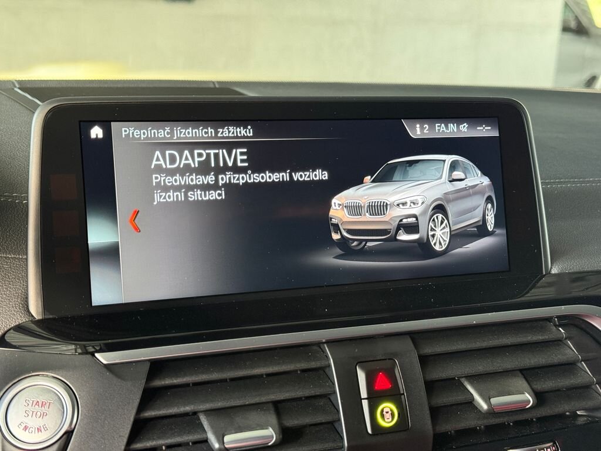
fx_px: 833
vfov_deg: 30.3
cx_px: 300
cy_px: 226
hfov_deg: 39.7
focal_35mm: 48
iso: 400
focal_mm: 6.76
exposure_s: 1/33
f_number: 1.78
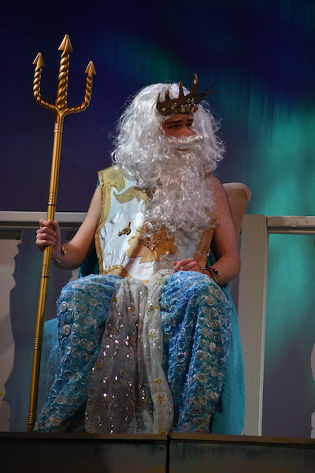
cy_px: 236
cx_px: 158
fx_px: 3347
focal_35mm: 255
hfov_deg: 5.4
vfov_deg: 8.1
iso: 900
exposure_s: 1/1000
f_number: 5
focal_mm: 170
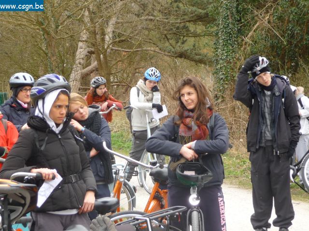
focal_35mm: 121
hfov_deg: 16.3
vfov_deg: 12.2
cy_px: 116
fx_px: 1080
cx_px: 154
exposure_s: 1/100
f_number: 4.7
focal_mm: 15.2
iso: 100
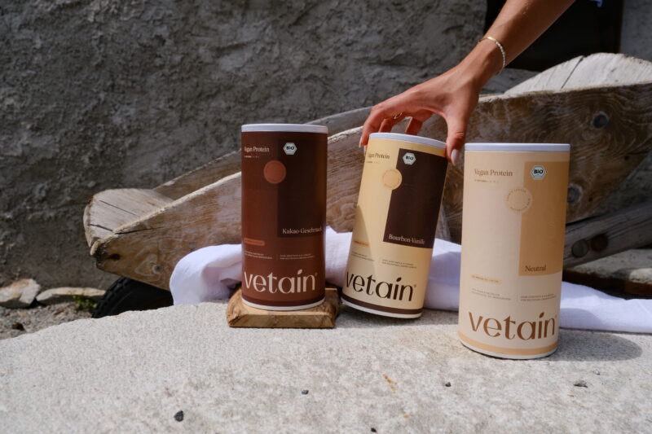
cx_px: 326
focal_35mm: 29
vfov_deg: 44.9
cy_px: 217
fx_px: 525
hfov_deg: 63.7
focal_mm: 19.6
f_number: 5.6
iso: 320
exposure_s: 1/1500
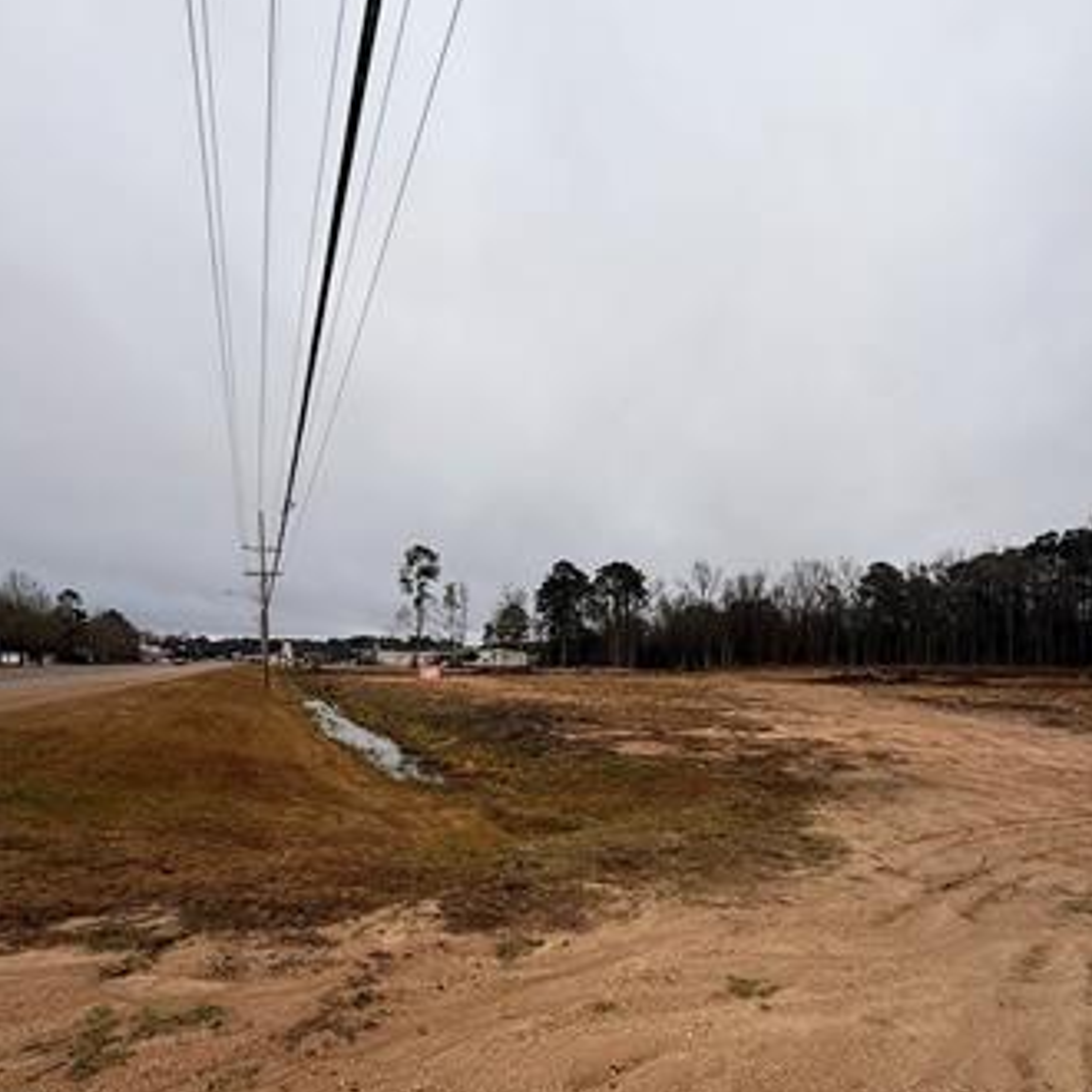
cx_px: 563
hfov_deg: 80.7
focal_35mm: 18
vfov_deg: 79.1
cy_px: 688
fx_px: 642
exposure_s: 1/1068
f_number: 2.2
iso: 50
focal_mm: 2.22
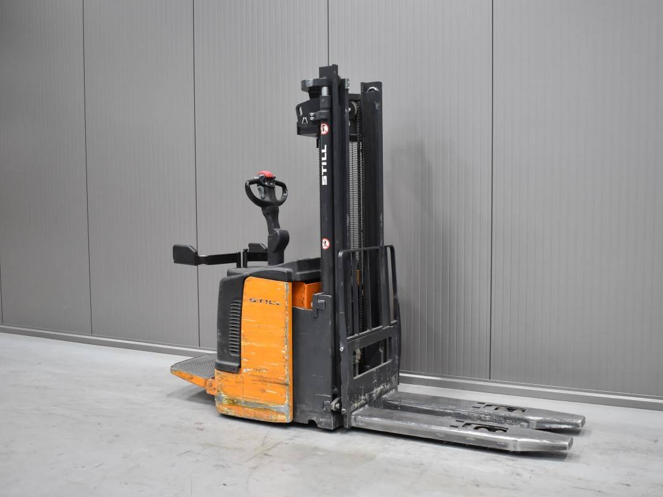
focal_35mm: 36
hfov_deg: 51.3
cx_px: 360
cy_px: 249
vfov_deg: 39.6
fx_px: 689
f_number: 4.5
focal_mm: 22
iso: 1250
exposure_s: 1/50
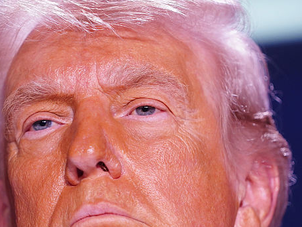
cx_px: 130
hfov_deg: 5.0
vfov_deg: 3.8
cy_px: 163
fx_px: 3429
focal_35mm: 393
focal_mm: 182
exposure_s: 1/320
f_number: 2.8
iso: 1250
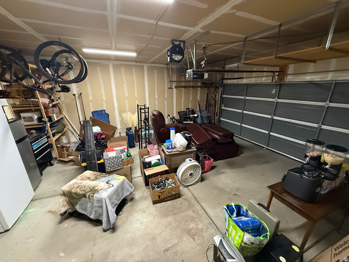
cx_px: 174
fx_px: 141
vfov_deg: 85.7
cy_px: 131
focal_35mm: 14
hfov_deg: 102.1
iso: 640
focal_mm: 2.22
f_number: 2.2
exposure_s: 1/60
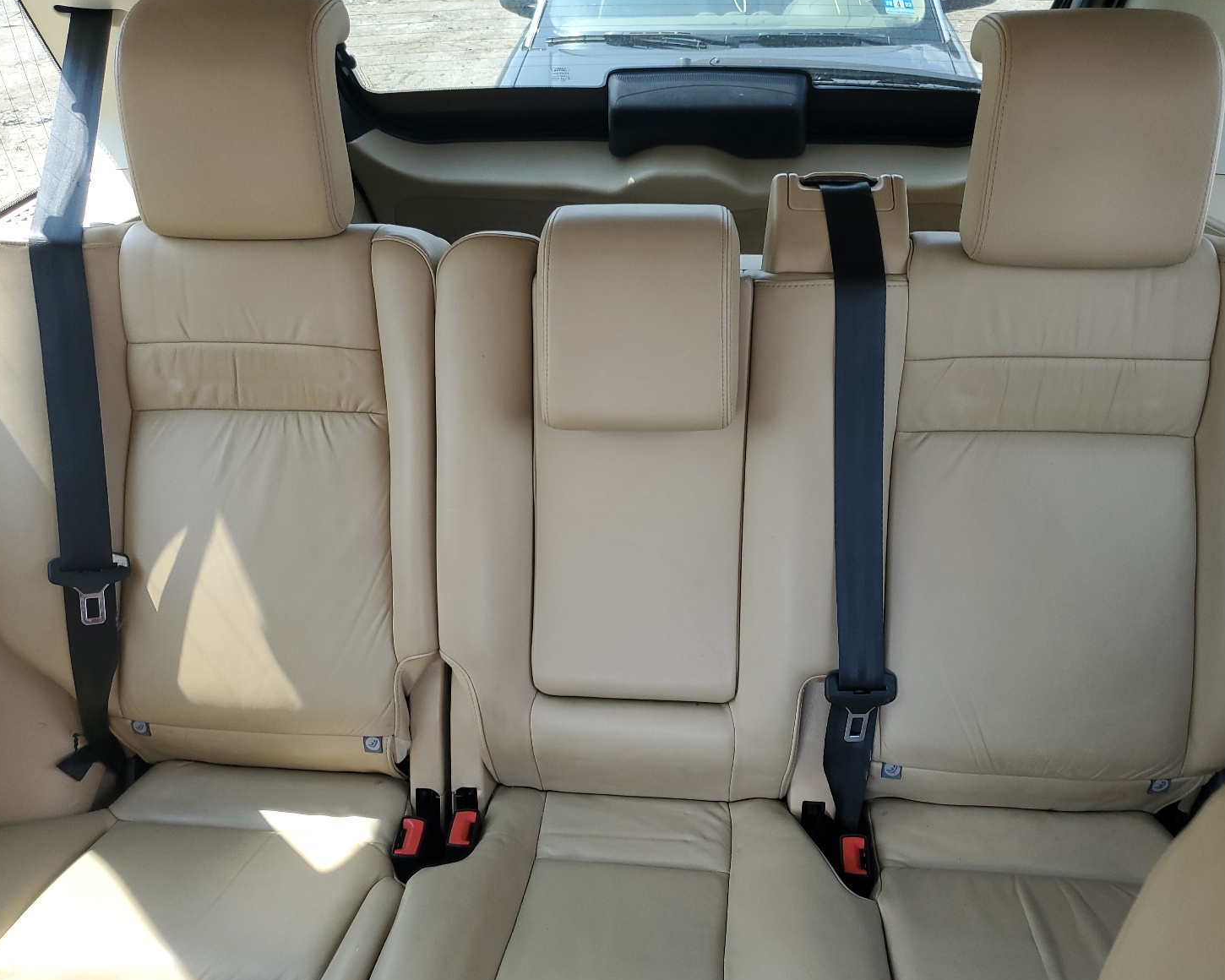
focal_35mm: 28
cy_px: 498
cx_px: 629
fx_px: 1015
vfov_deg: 51.5
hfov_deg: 62.2
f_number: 1.5
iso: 65
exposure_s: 1/120
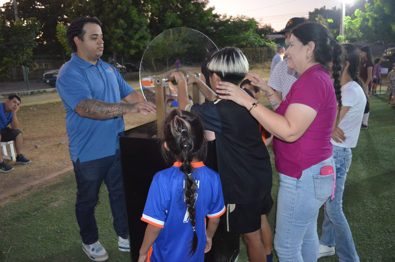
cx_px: 198
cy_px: 131
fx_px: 296
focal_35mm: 27
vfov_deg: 47.7
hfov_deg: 67.5
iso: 3200
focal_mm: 18
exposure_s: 1/60
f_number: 3.5
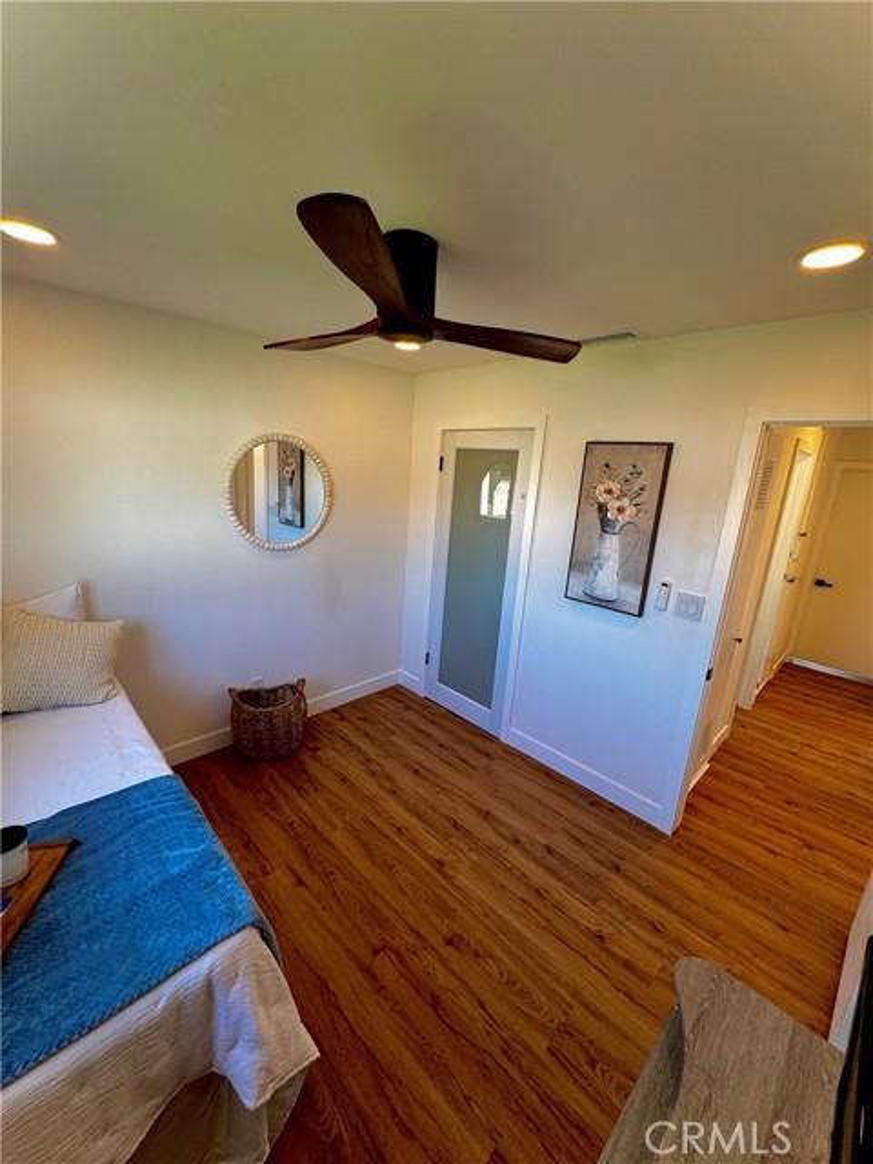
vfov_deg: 102.1
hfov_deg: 85.7
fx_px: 471
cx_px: 436
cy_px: 582
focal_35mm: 14
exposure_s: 1/120
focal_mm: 2.22
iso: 160
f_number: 2.2
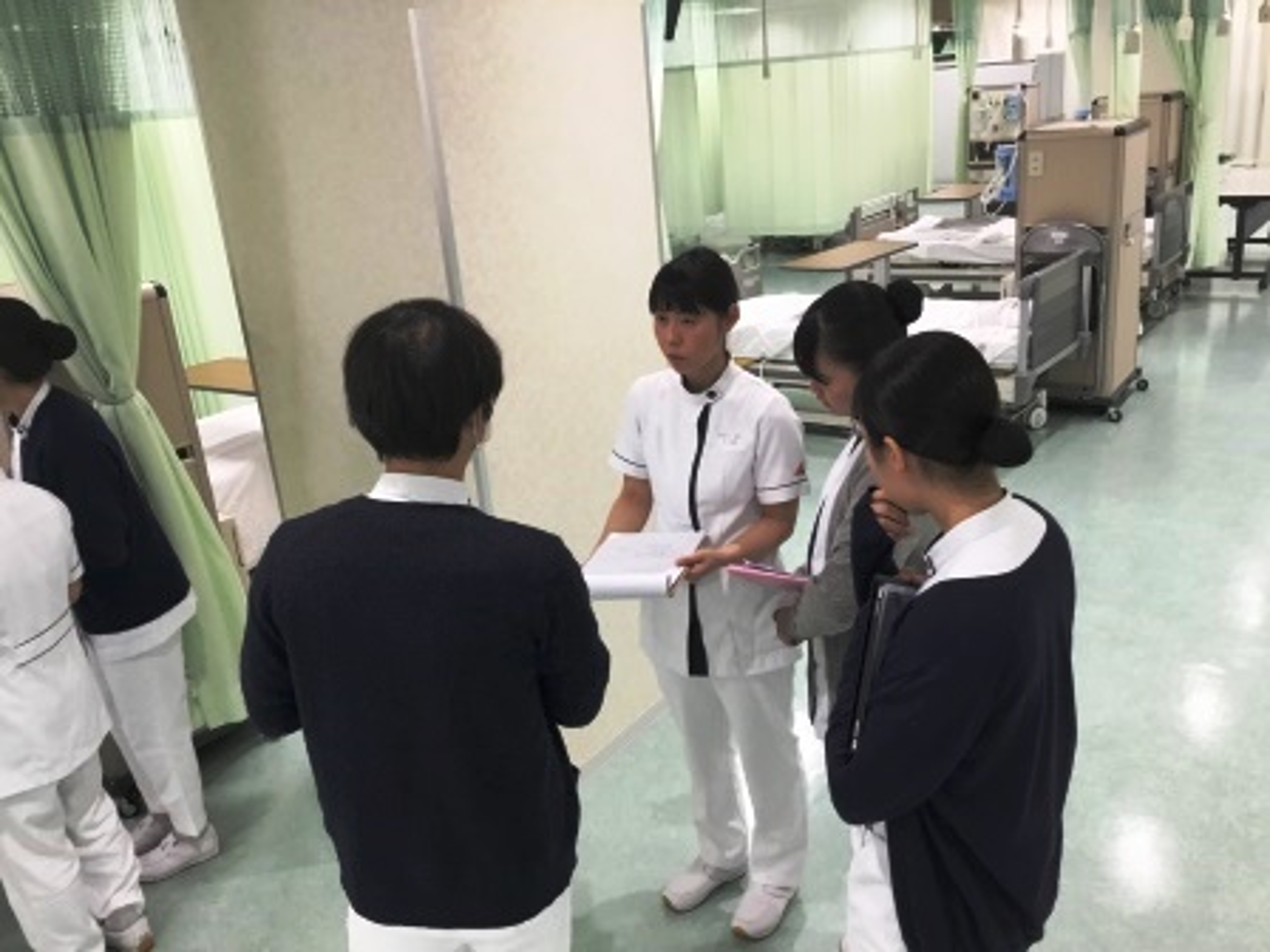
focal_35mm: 31
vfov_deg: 45.4
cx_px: 635
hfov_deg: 58.4
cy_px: 476
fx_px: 1137
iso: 50
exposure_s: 1/30
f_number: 2.4
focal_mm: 3.3
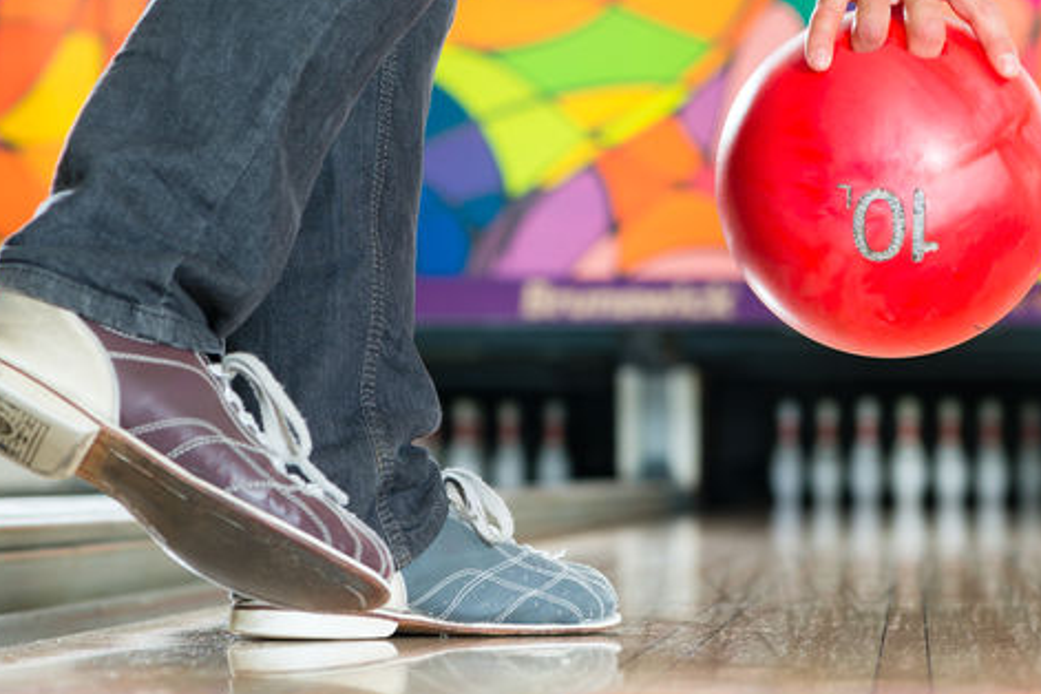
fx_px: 5465
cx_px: 887
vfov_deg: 7.3
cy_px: 238
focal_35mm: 189
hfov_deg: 10.8
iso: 200
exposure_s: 1/160
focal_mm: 105
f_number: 6.3
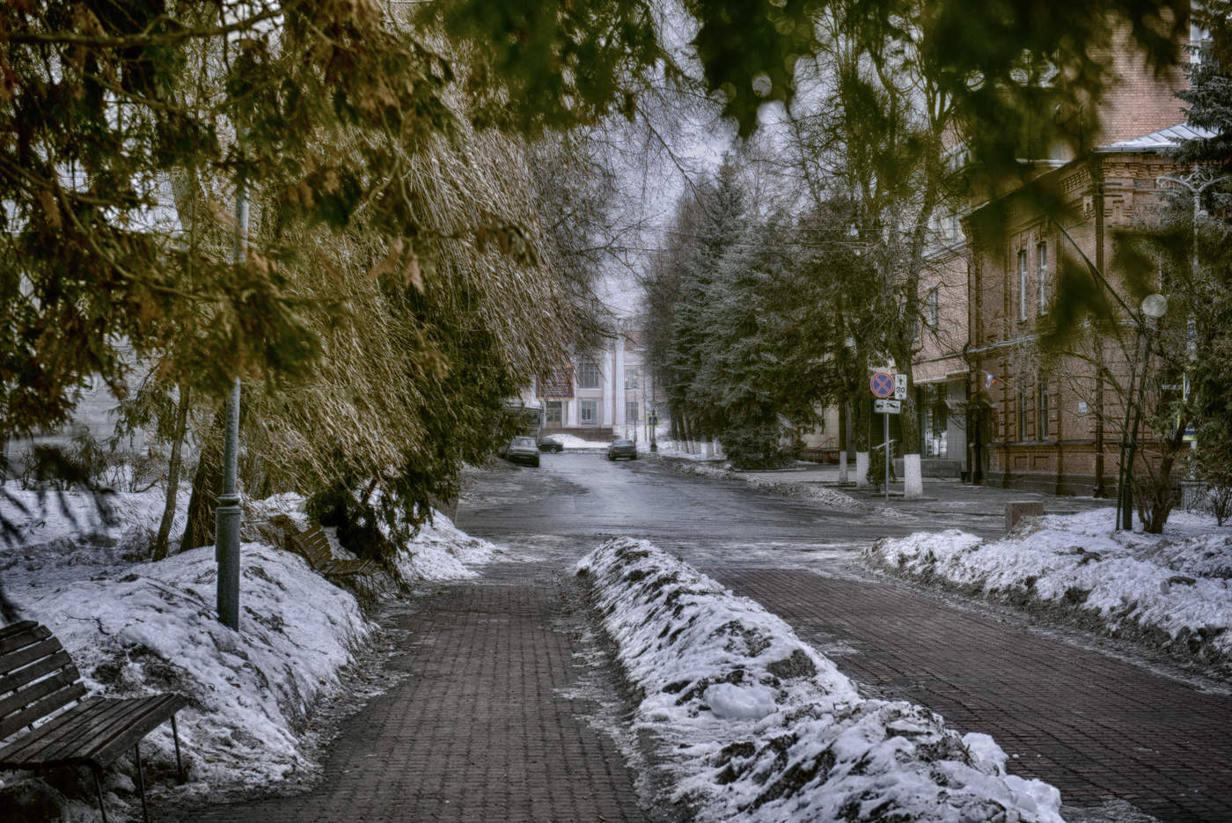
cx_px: 616
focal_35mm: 56
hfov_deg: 35.6
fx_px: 1917
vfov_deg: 24.2
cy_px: 412
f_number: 5
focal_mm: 56
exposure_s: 1/160
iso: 160
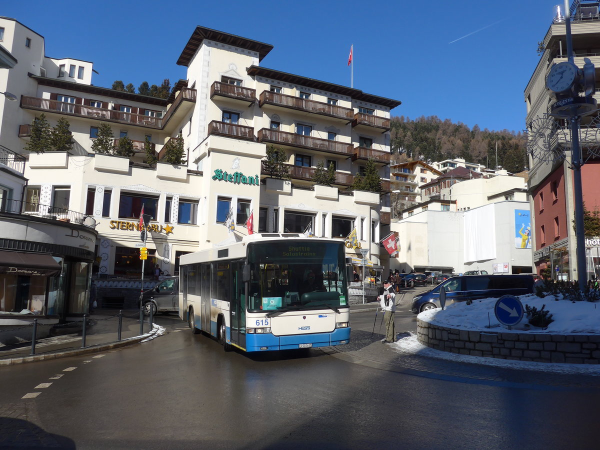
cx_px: 300
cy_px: 225
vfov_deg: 48.2
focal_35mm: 29
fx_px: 503
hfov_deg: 61.7
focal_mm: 6
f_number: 3.2
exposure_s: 1/2000
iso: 80
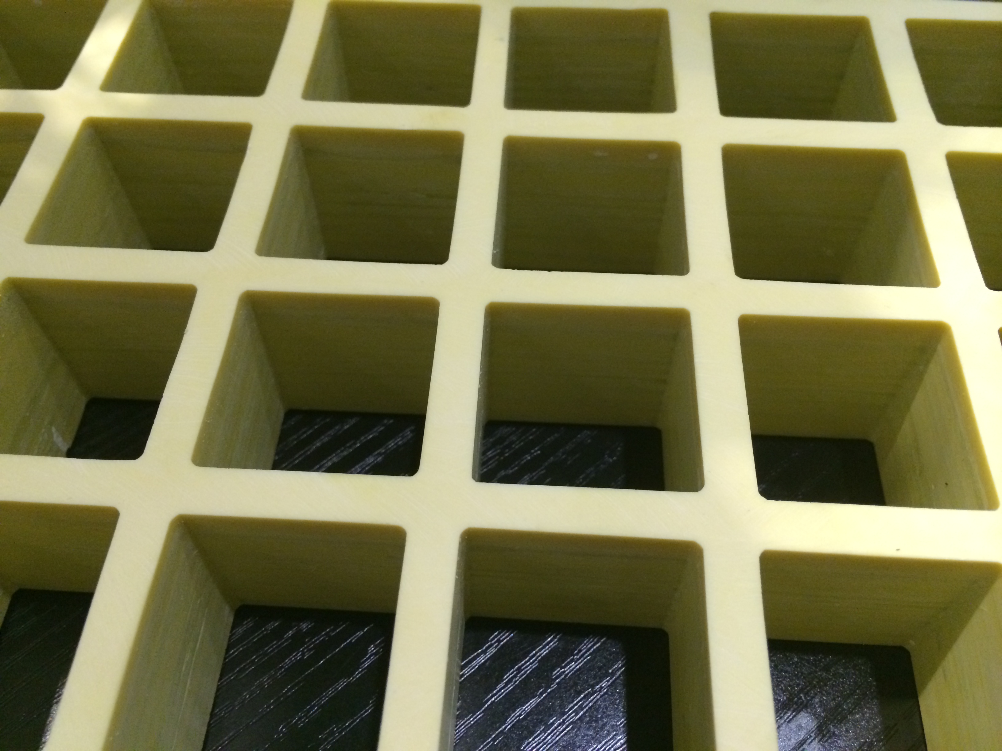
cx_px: 501
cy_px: 376
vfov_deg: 46.8
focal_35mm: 30
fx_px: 868
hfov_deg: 60.0
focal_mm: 4.12
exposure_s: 1/20
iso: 320
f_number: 2.2
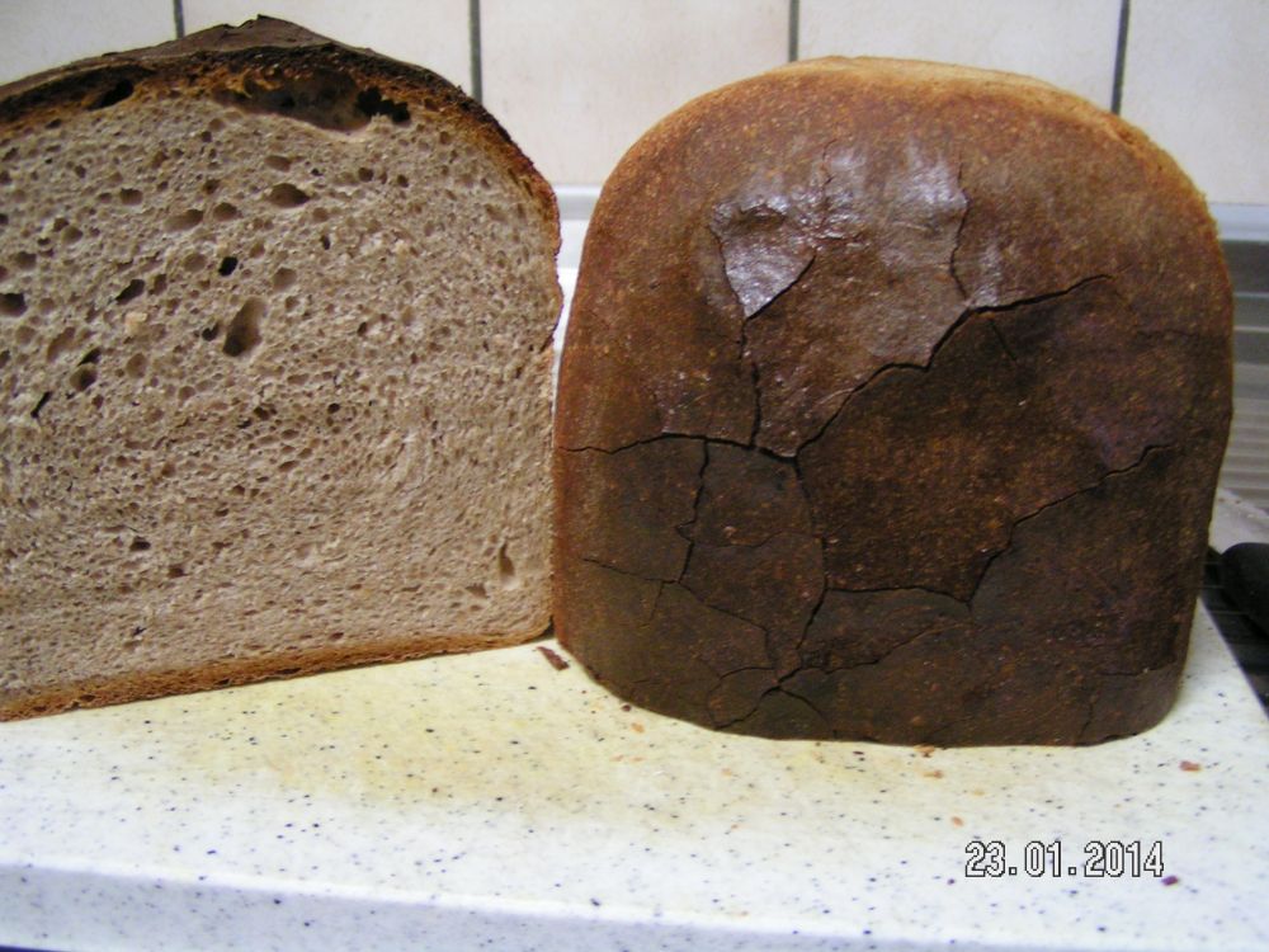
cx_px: 634
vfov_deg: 37.7
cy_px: 476
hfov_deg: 49.0
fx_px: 1393
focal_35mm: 38
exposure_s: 1/8
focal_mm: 5.8
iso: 200
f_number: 2.8
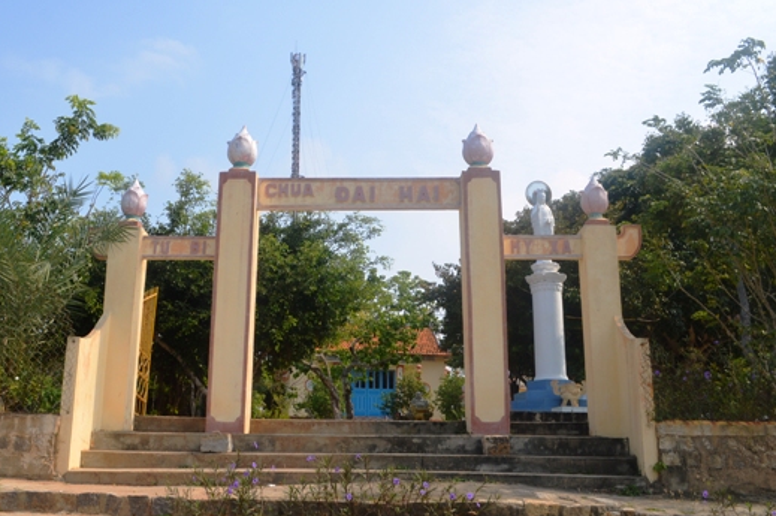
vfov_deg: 35.9
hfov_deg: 51.5
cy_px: 244
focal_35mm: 37
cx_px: 301
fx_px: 797
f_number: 10
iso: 100
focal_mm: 20
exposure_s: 1/200
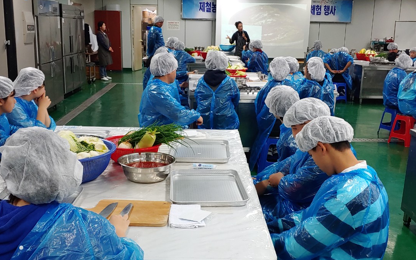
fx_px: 453
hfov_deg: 49.3
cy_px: 163
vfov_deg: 31.8
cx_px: 206
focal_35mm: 40
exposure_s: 1/60.2
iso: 100
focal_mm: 4.23
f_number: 1.5
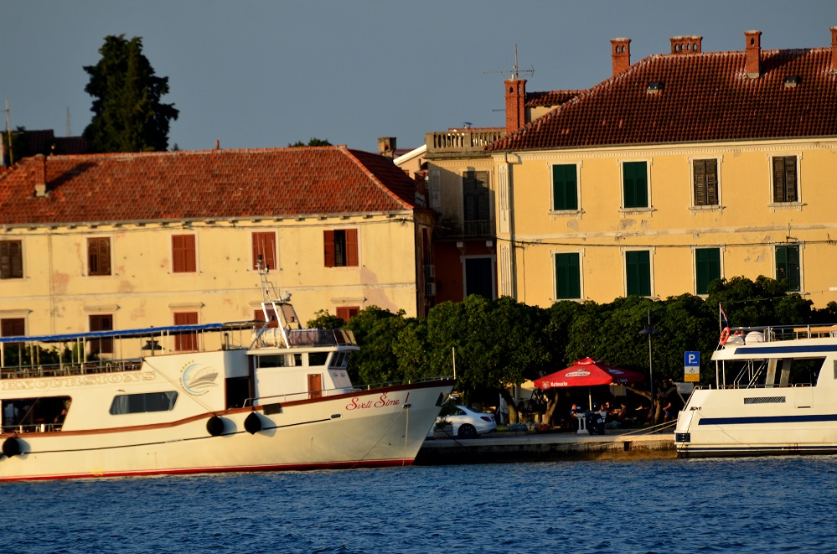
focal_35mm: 450
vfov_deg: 3.0
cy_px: 277
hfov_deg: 4.6
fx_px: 10438
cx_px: 418
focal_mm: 300
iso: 400
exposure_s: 1/1250
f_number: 6.3
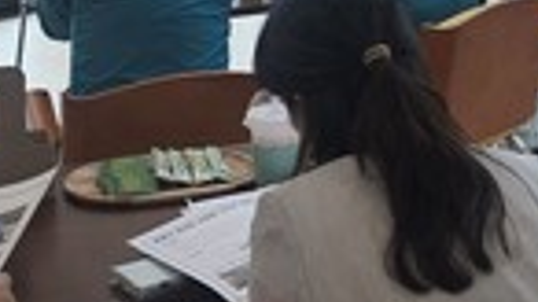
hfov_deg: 20.4
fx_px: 1469
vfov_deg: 11.3
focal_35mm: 103
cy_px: -133
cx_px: 461
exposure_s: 1/120
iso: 40
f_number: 1.7
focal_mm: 6.3
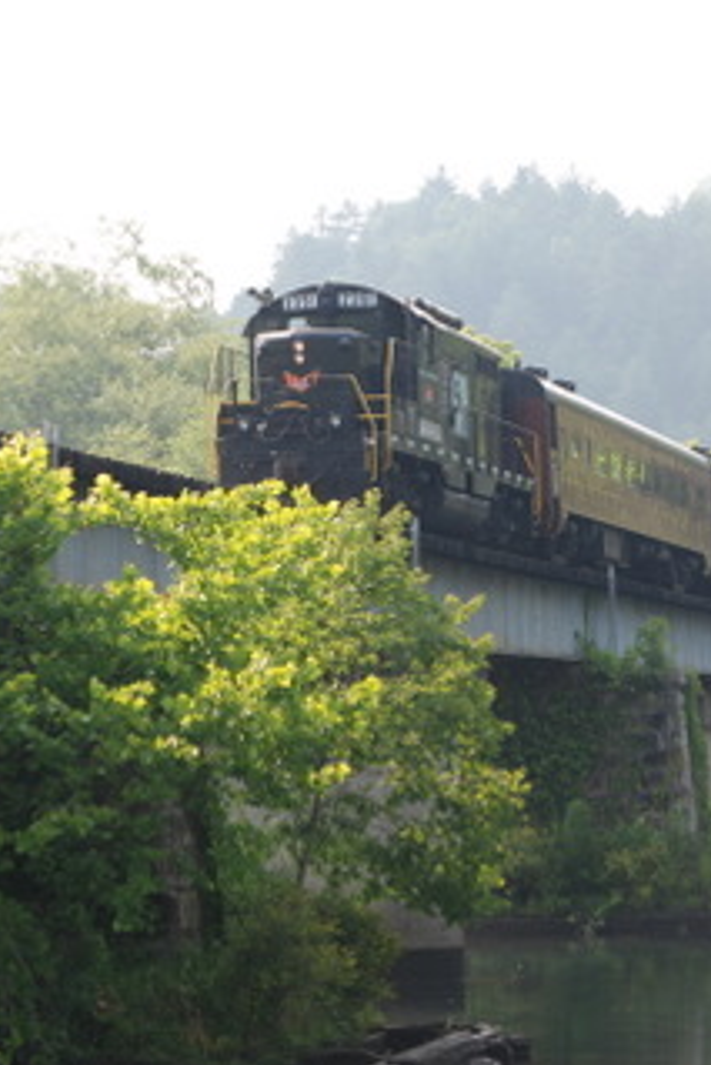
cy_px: 534
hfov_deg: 9.8
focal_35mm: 140
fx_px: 4143
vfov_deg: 14.6
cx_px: 631
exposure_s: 1/400
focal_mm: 62
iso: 200
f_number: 5
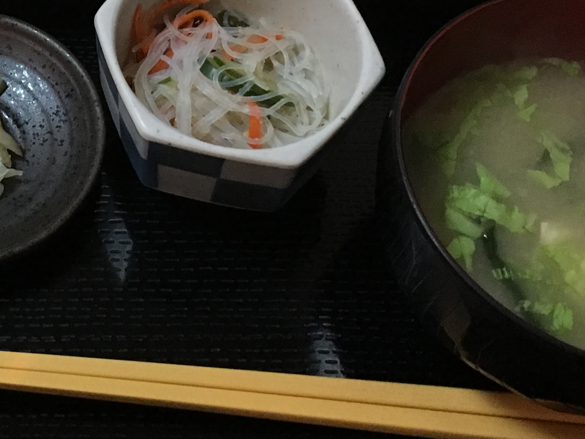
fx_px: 1301
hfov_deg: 24.3
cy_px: -11
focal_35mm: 77
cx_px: 20
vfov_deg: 18.6
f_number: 2.2
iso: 200
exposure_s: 1/15
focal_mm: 4.15
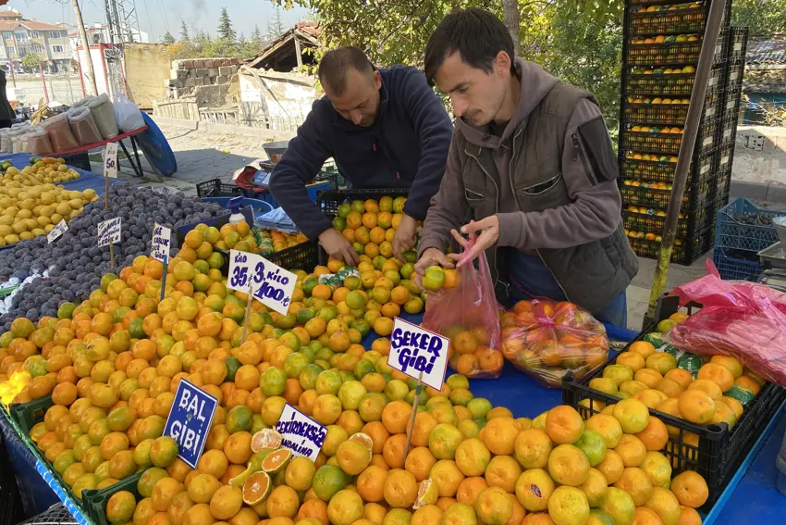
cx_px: 406
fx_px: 611
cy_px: 272
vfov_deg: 46.4
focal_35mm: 28
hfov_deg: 65.4
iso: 32
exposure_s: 1/405
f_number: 1.8
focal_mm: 4.25
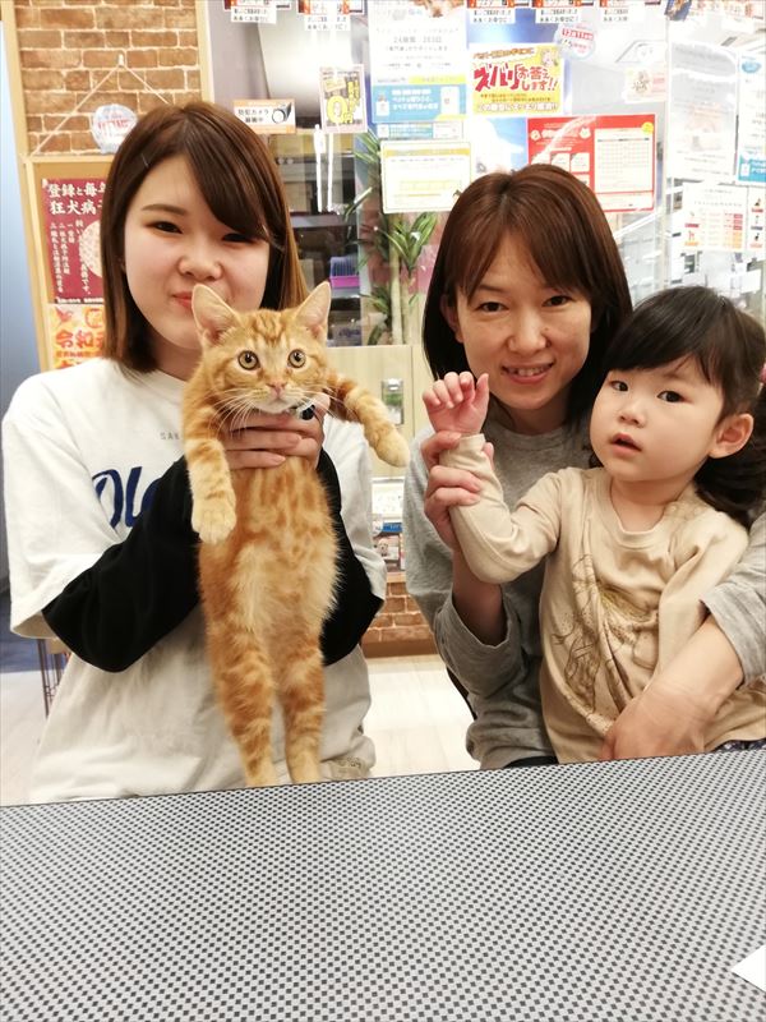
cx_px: 383
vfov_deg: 67.3
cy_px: 511
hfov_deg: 53.1
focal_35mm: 26
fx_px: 767
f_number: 2.2
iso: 250
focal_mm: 3.81
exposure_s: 1/33.3
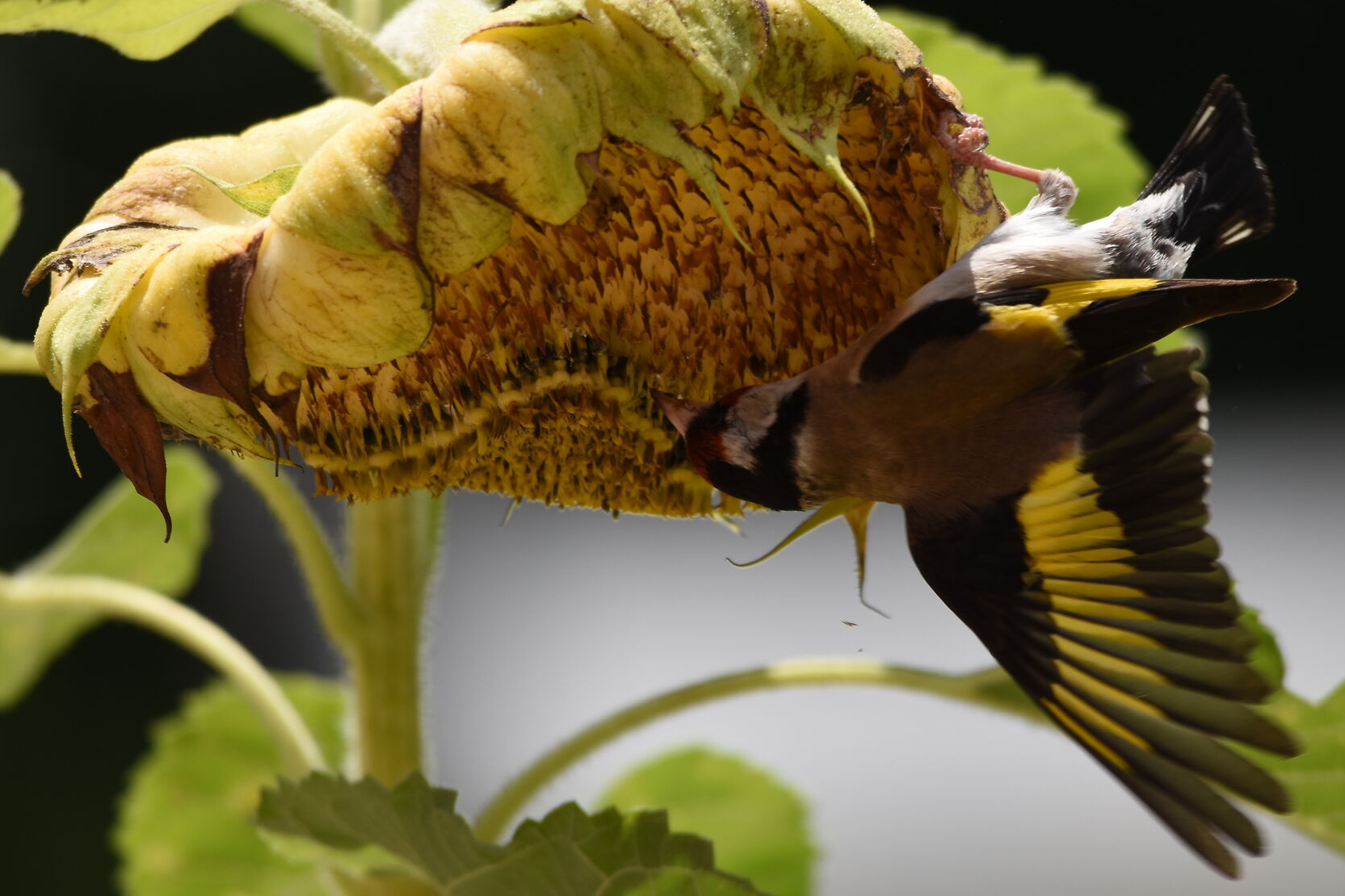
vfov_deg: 1.3
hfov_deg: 1.9
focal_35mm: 1081
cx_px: 736
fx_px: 40384
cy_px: 346
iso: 125
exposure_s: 1/500
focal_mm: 500
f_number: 6.3
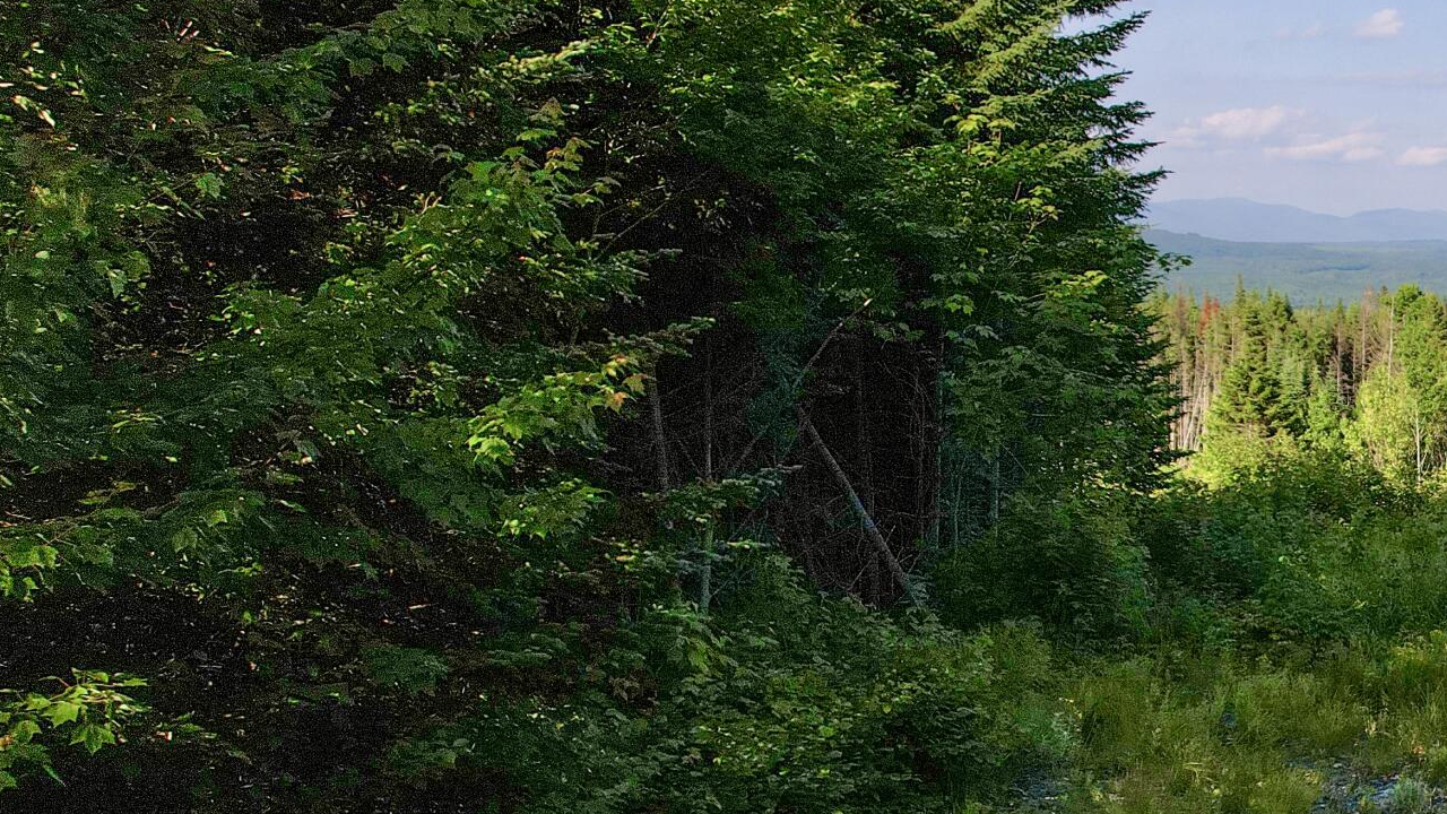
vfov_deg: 22.1
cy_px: 578
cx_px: 1619
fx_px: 2072
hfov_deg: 33.3
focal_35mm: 54
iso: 100
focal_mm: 8.38
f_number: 2.8
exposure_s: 1/3200
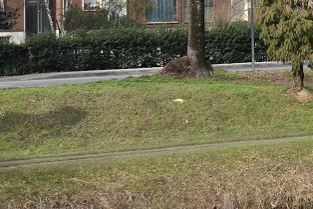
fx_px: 1307
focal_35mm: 150
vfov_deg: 8.9
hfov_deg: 13.3
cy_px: -84
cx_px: 386
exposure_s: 1/250
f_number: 8
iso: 200
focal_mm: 35
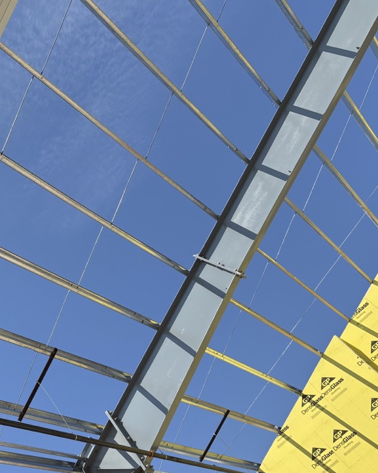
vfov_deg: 40.8
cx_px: 20
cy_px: 307
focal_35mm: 45
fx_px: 630
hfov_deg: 31.4
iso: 50
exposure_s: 1/4255
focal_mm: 5.96
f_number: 1.6
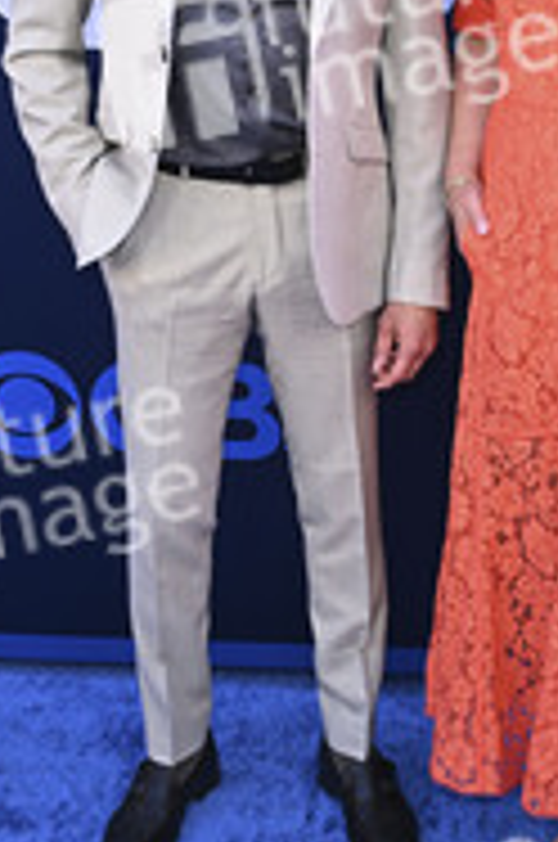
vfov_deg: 26.2
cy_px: 270
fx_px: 1797
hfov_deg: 17.5
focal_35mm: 77
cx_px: 459
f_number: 5.6
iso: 500
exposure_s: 1/200
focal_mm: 36
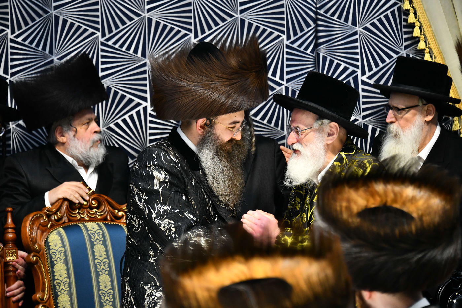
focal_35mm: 160
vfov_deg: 8.6
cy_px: 154
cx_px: 231
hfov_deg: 12.8
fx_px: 2053
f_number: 5.6
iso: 2000
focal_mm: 160
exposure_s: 1/160
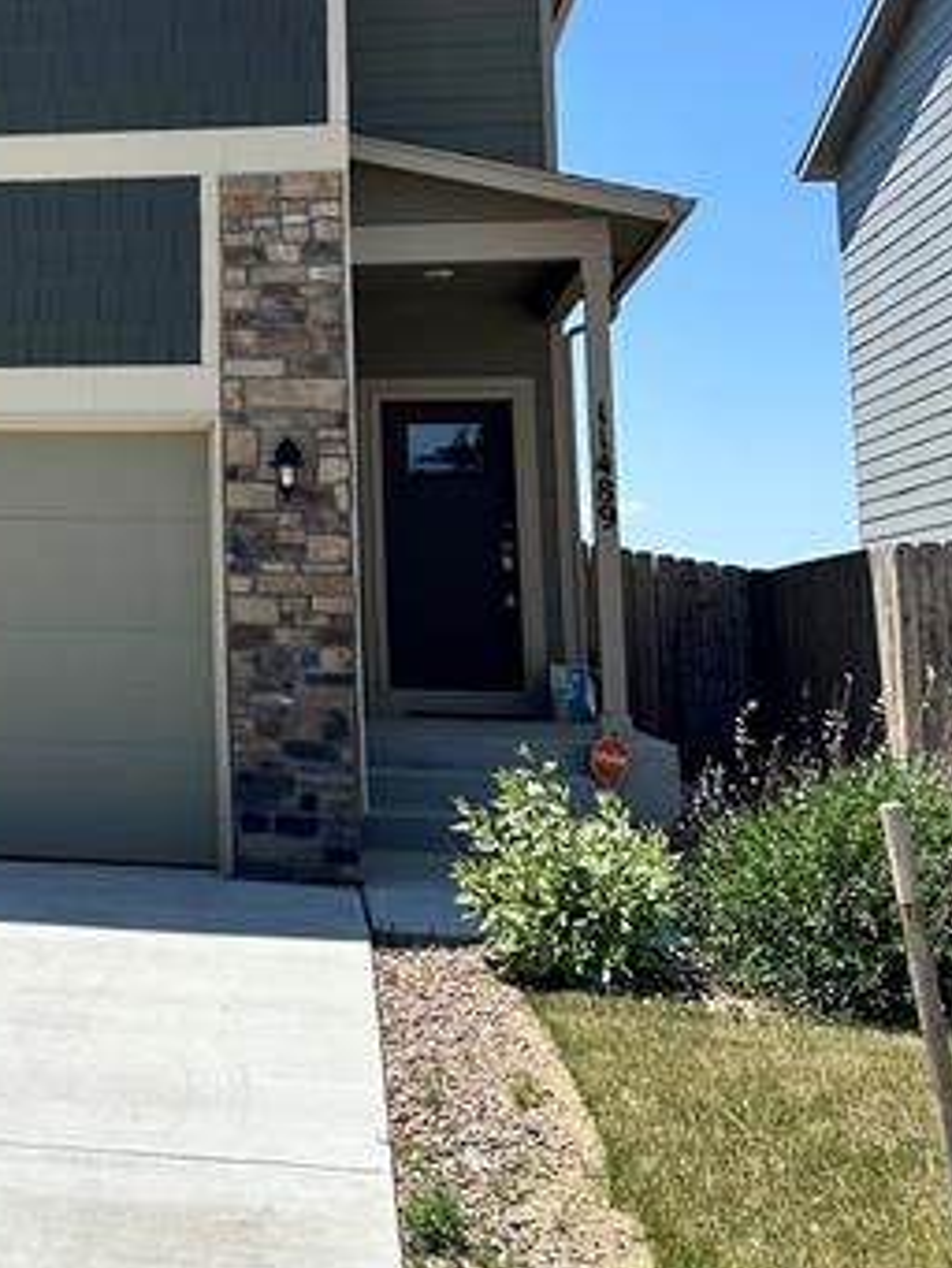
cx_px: -54
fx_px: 1979
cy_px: 290
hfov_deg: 25.4
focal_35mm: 54
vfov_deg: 34.6
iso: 80
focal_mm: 6.86
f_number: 1.78
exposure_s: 1/7042
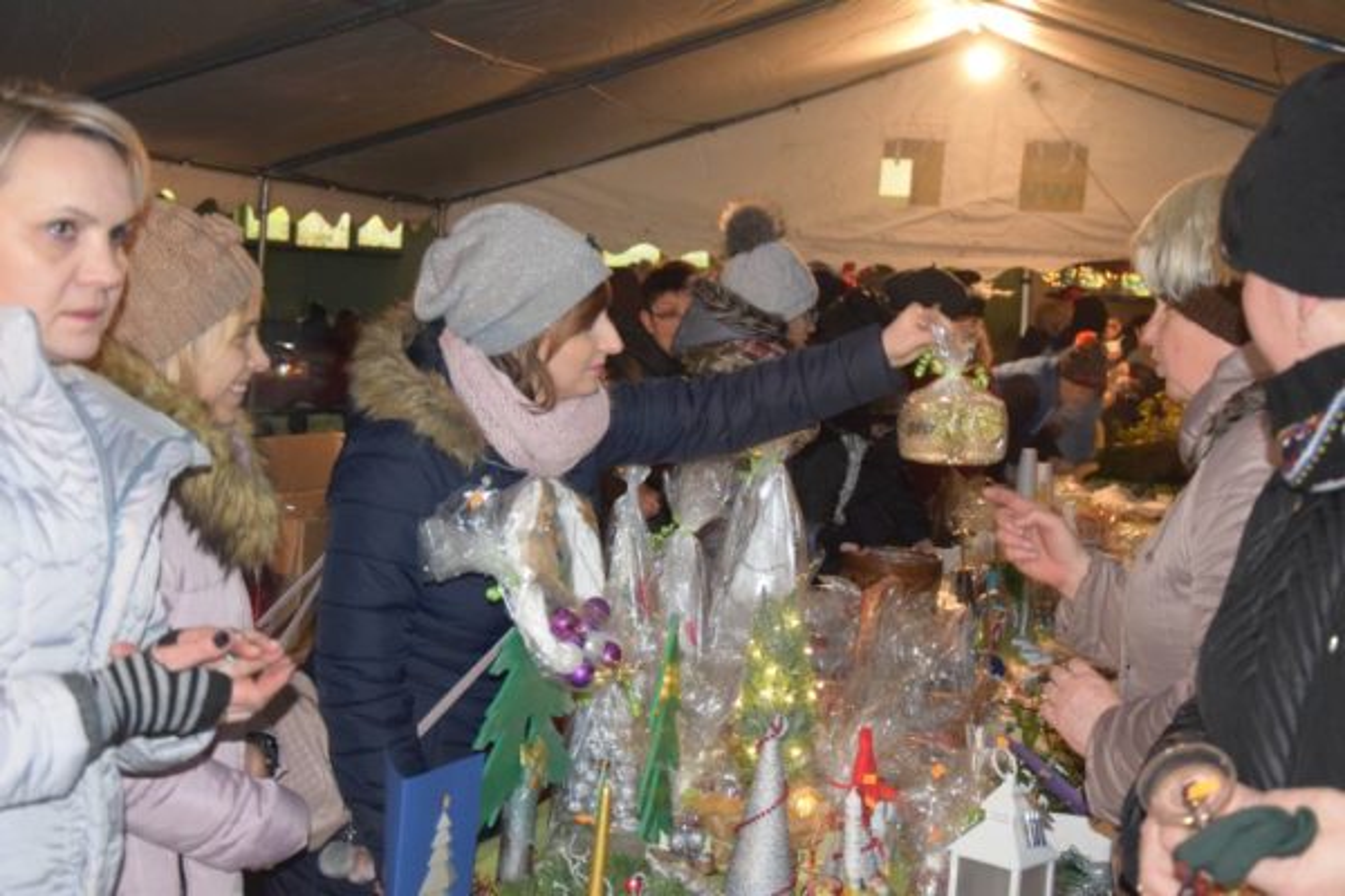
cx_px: 672
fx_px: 2129
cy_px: 448
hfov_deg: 35.1
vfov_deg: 23.8
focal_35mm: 57
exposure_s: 1/60
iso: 3200
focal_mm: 38
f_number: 4.5
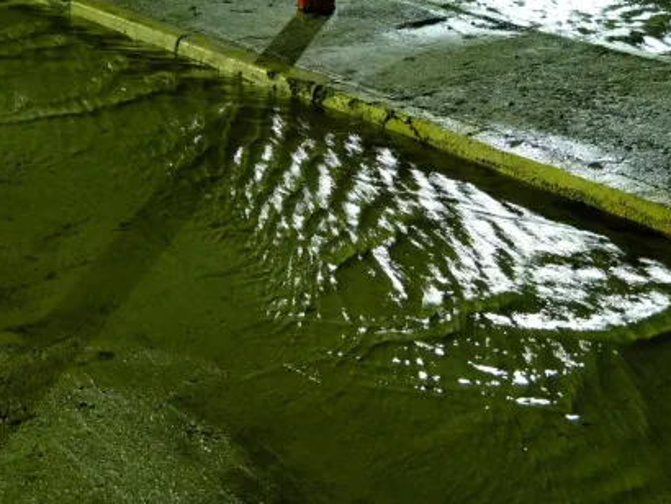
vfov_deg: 20.0
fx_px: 1416
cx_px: 329
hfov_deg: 26.7
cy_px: 120
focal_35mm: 73
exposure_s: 1/6
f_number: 2.8
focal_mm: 27.4
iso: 6400
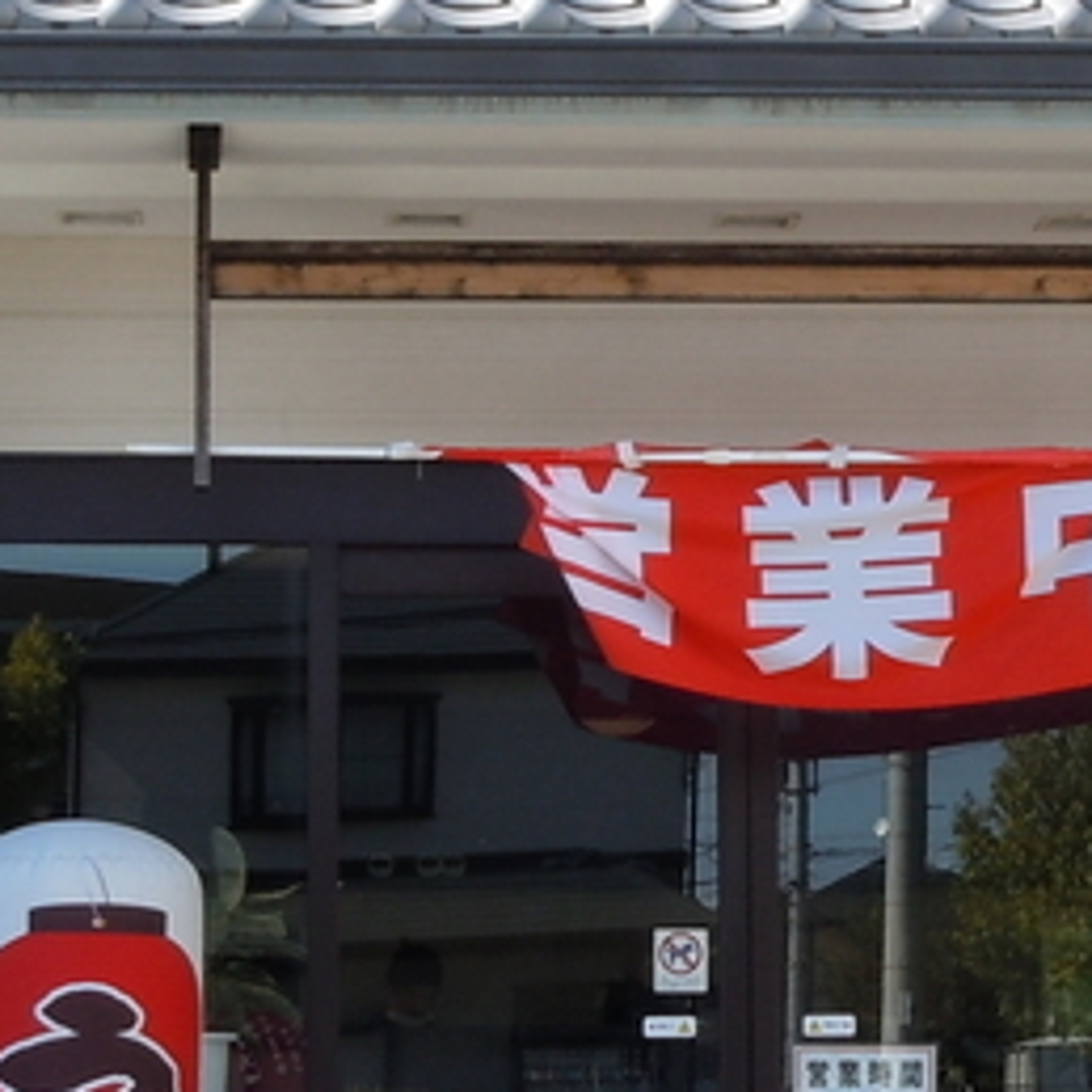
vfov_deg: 11.1
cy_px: 396
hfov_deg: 11.1
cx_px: 713
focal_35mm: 157
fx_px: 5603
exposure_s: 1/200
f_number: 4.6
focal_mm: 8.1
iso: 100
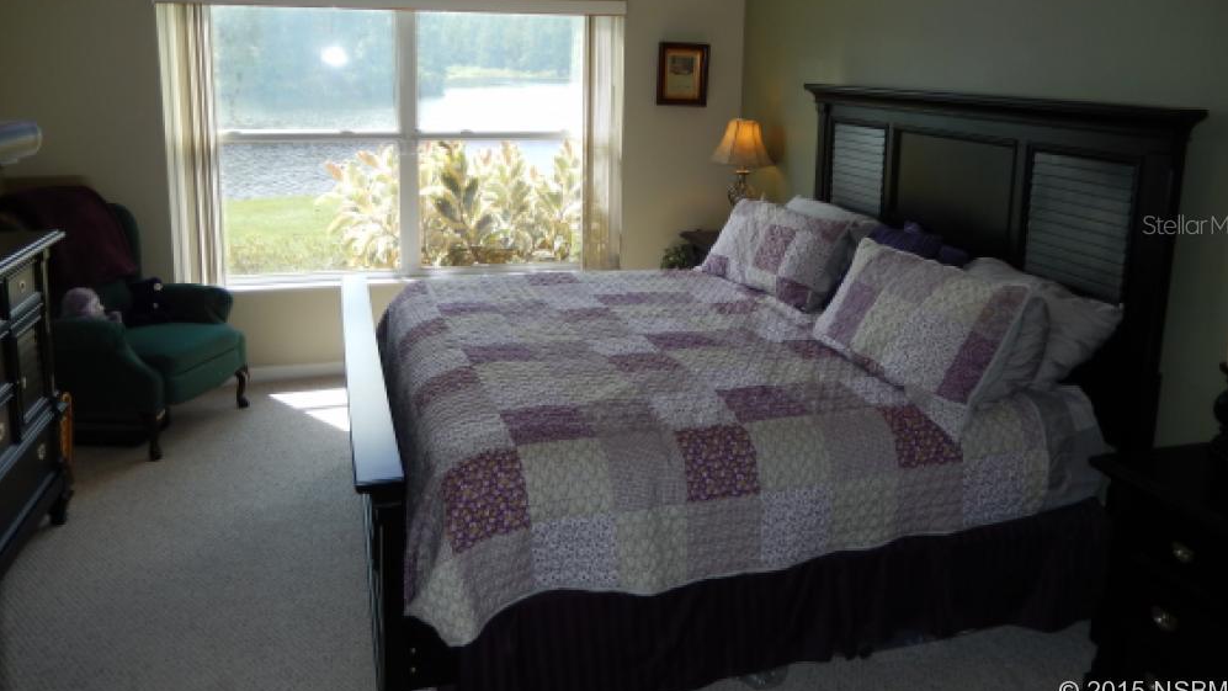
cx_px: 628
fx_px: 912
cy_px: 225
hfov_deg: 67.9
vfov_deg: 40.9
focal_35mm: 28
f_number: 3.4
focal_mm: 4.5
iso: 125
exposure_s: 1/200
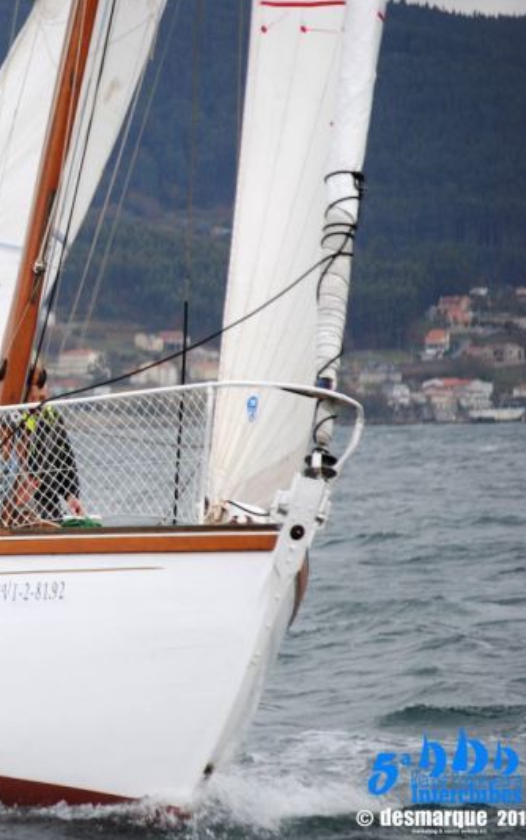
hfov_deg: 4.7
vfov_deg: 7.5
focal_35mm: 280
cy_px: 419
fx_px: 6419
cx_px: -85
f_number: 4.8
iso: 200
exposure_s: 1/160
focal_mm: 122
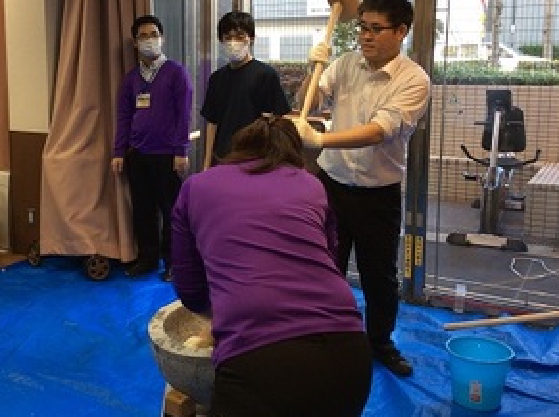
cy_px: 145
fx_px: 709
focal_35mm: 44
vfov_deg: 32.5
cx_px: 231
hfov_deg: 42.9
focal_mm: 3.3
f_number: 2.4
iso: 32
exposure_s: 1/30
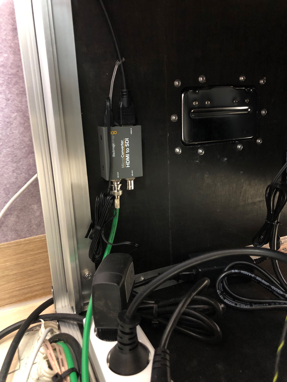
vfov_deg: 63.4
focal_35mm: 28
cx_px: 144
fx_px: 310
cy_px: 191
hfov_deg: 49.7
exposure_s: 1/4
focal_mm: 3.99
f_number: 1.8
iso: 125
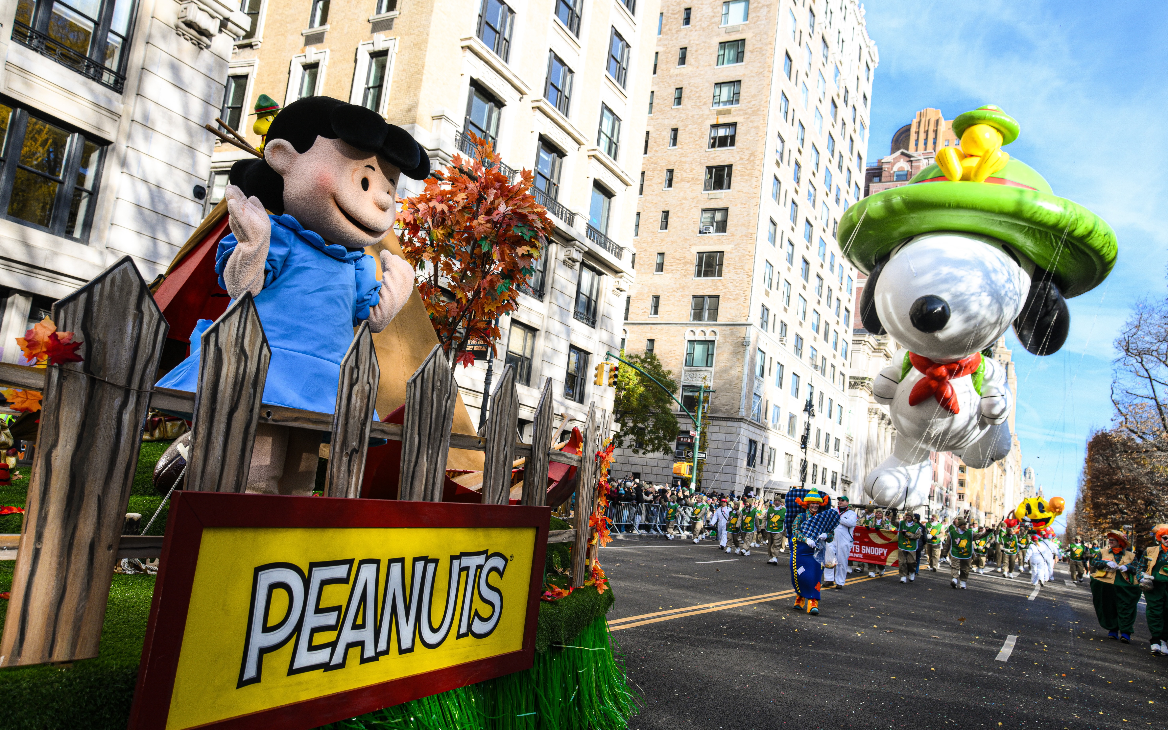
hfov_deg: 68.4
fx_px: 859
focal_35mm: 27
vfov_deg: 46.0
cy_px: 371
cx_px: 584
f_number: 4.5
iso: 320
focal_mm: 26
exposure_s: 1/1000
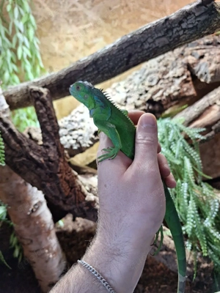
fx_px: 195
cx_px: 110
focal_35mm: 23
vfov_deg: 73.9
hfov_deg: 58.9
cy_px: 146
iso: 40
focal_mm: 5.54
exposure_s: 1/100
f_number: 1.8
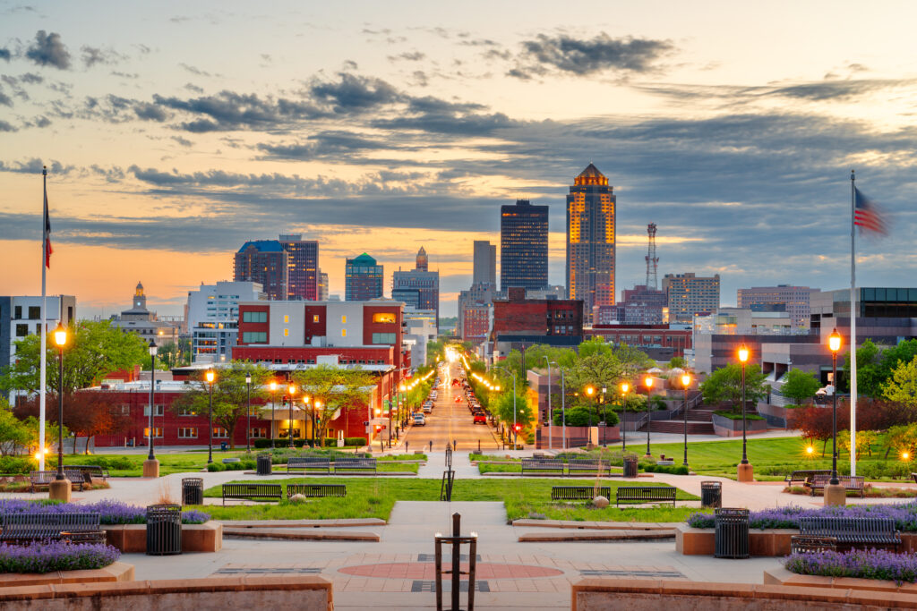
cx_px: 458
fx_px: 1732
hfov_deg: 29.7
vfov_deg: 20.0
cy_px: 306
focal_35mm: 68
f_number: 11
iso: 100
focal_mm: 68
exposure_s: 25
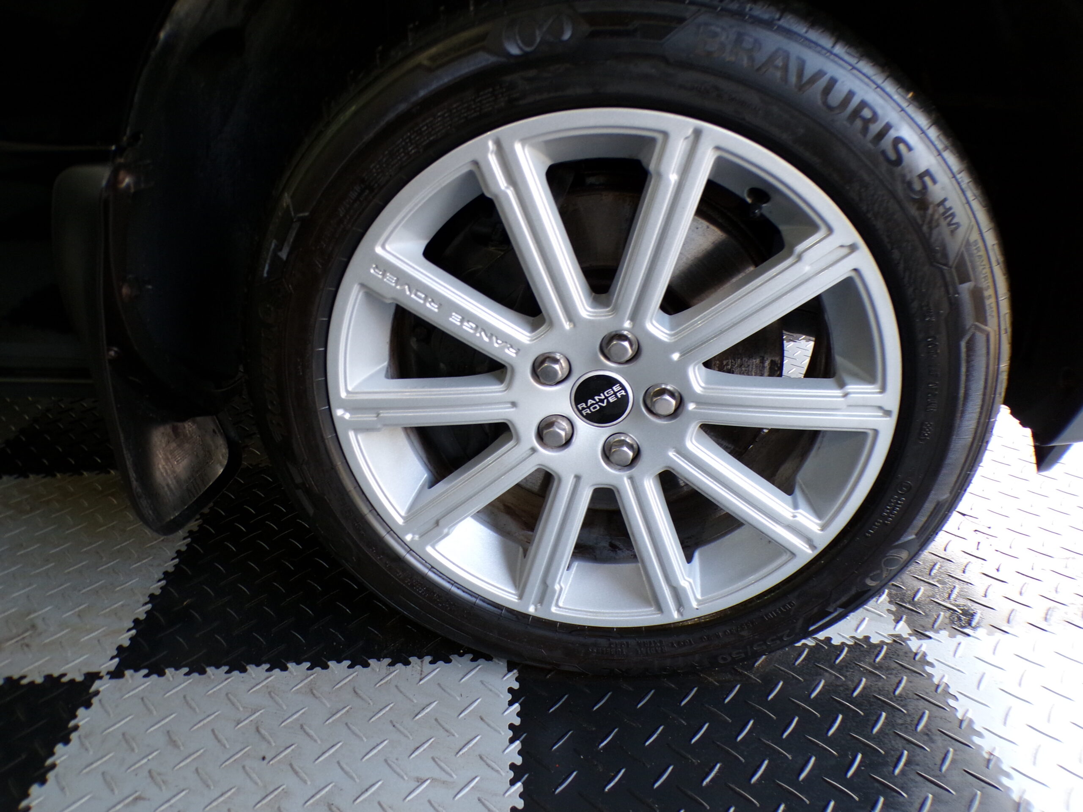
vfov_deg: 56.8
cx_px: 542
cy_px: 406
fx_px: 751
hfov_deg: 71.6
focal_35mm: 24
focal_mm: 4.3
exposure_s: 1/30
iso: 200
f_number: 3
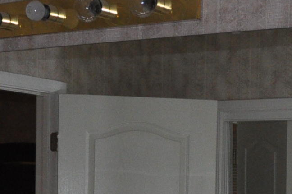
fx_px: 1012
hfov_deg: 16.4
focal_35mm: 125
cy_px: 309
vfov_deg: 10.5
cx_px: 178
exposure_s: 1/125
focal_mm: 18
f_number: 3.5
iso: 640
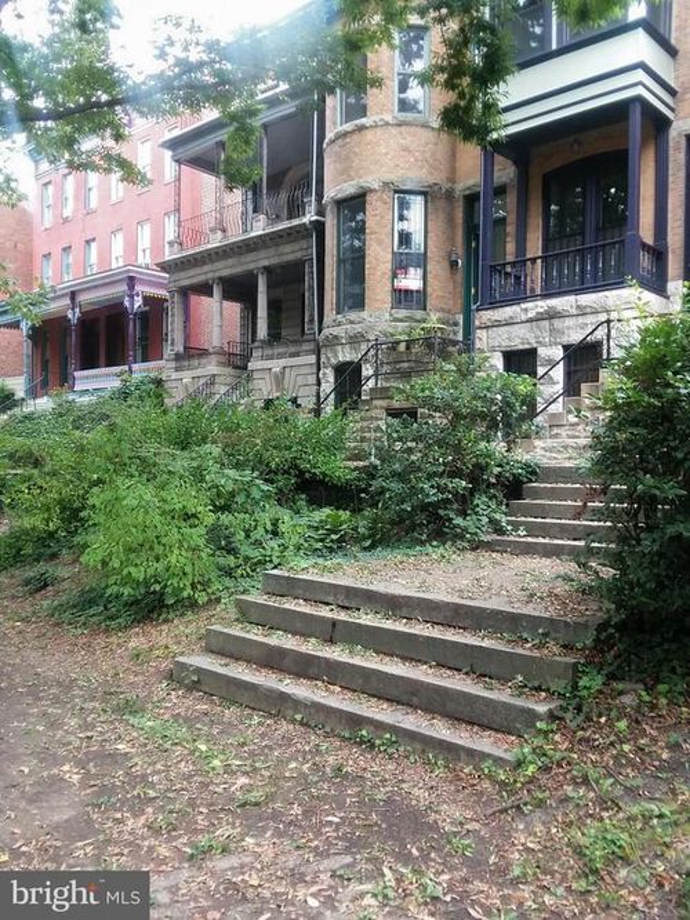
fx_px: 771
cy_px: 460
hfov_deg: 48.2
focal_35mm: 29
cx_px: 345
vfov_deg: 61.7
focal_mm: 2.47
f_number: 1.9
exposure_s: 1/40
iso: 40
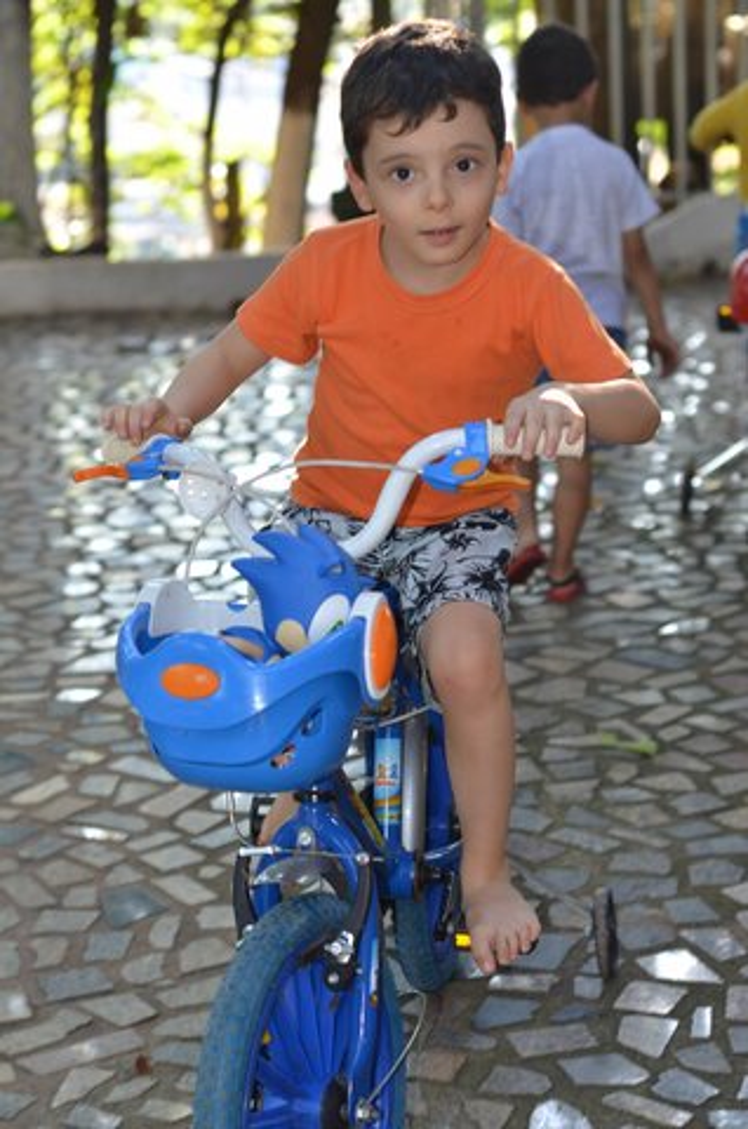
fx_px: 2348
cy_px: 564
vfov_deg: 27.0
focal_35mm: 75
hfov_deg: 18.1
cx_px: 374
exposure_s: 1/125
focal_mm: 50
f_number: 2.8
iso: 200
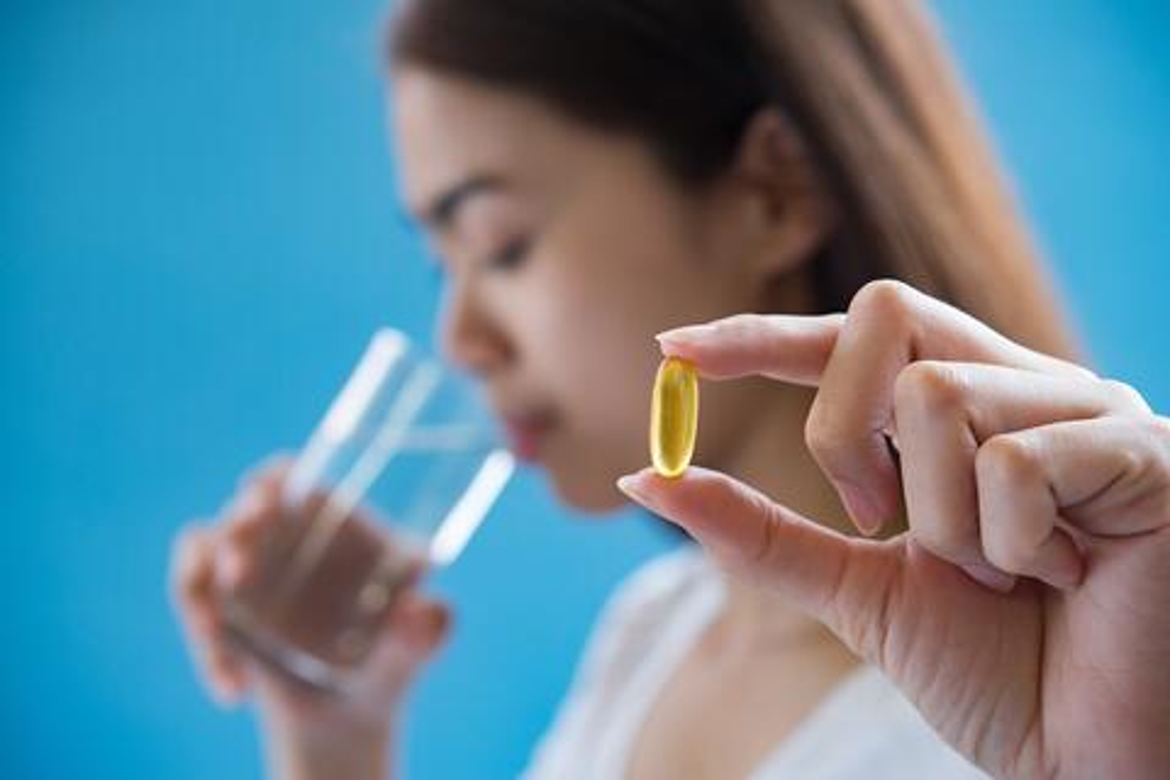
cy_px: 390
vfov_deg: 22.6
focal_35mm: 60
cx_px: 585
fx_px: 1950
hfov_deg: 33.4
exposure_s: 1/100
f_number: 5
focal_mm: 60
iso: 400
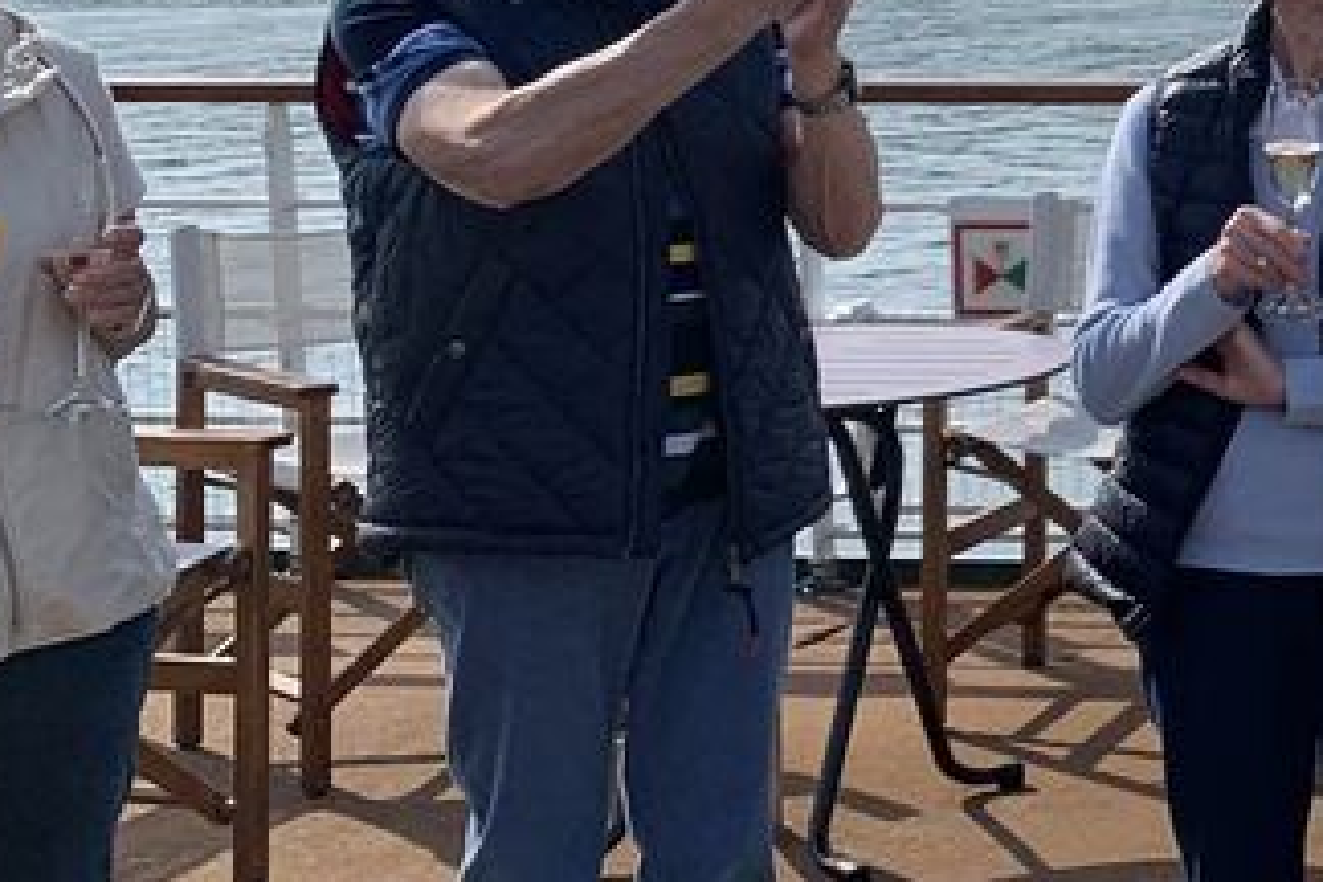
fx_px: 3270
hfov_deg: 19.5
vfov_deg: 14.9
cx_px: 2056
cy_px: -159
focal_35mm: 89
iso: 25
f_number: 1.8
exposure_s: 1/3521
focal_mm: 4.25
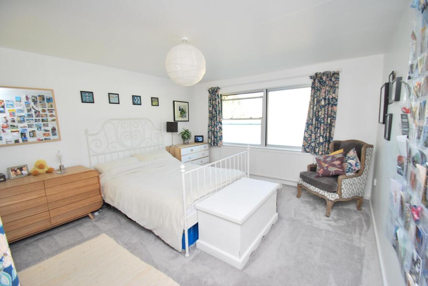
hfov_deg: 100.3
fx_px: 179
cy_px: 143
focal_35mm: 15
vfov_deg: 77.5
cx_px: 214
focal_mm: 10
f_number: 4
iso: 200
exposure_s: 1/60
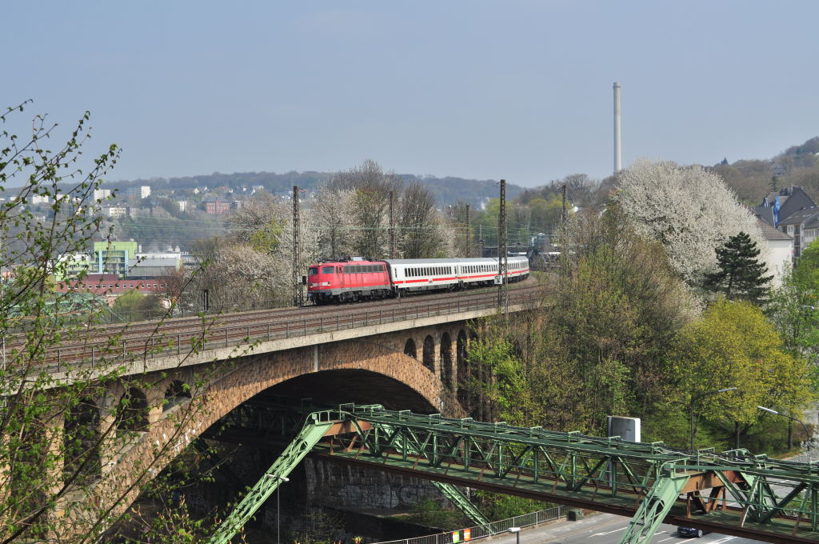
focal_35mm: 57
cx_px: 410
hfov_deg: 35.1
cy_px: 272
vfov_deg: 23.7
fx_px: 1295
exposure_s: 1/800
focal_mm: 38
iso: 200
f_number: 8
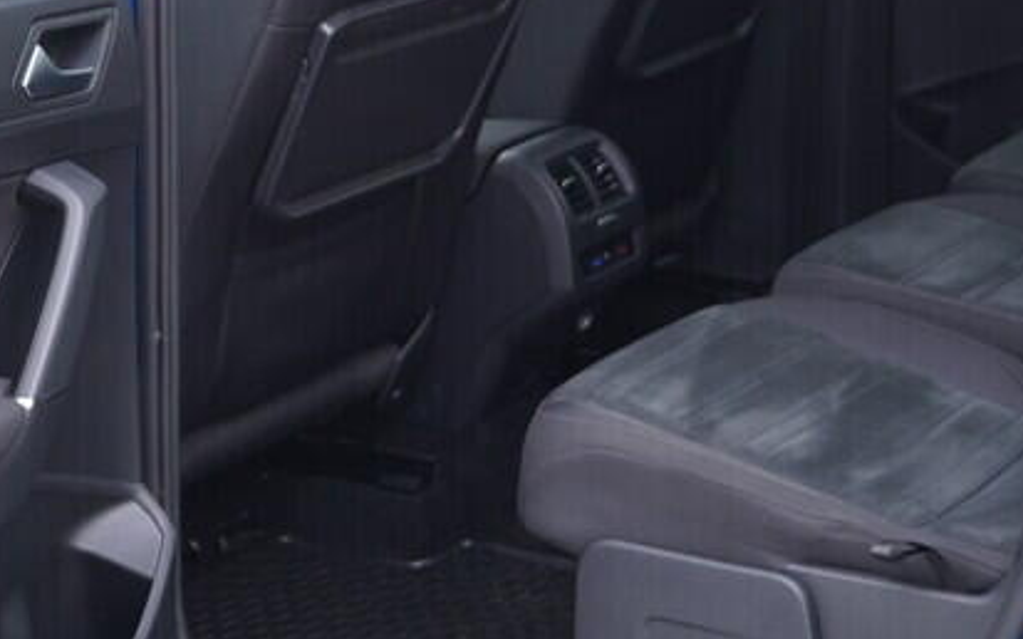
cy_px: 160
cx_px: 367
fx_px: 2537
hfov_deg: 22.7
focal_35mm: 91
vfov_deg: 14.3
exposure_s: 1/40
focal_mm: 24
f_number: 2.8
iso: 200
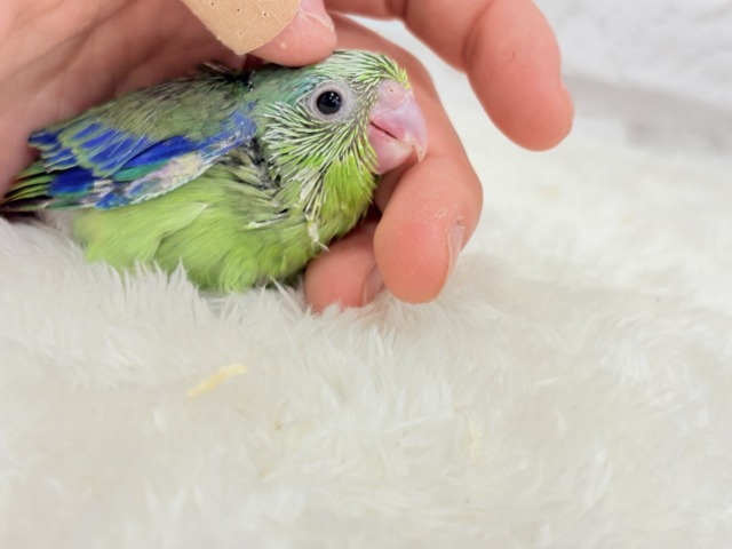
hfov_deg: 36.8
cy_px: 274
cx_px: 366
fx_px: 1100
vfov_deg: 28.0
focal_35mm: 52
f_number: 1.6
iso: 80
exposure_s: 1/100
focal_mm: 5.96
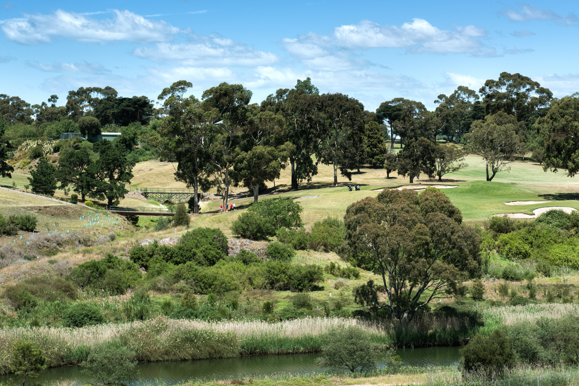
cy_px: 208
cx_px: 246
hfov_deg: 22.6
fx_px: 1447
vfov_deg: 15.2
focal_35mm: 90
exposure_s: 1/1250
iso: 400
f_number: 7.1
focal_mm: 70
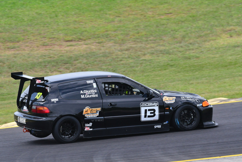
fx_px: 3544
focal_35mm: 527
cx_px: 121
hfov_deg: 3.9
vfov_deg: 2.6
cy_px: 81
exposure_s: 1/640
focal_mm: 350
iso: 800
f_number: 11
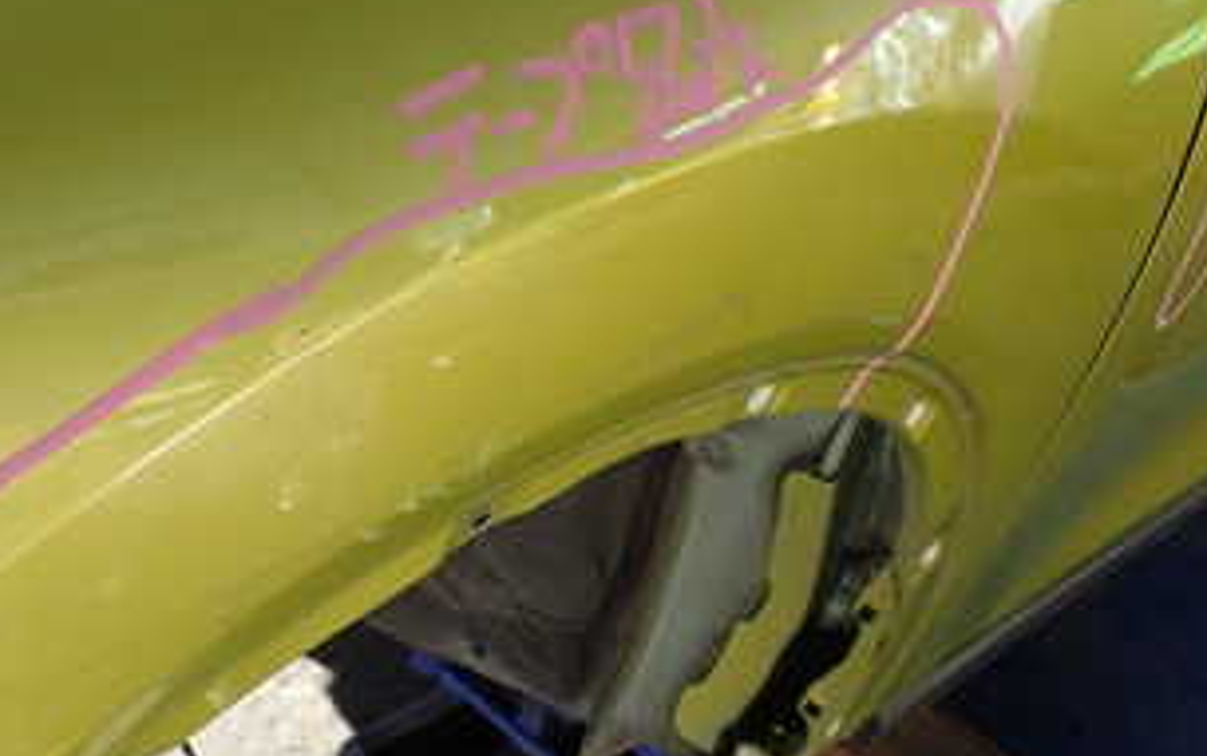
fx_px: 2468
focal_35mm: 75
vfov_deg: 17.4
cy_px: 234
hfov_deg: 26.9
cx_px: 222
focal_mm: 6.37
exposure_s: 1/200
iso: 100
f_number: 2.5
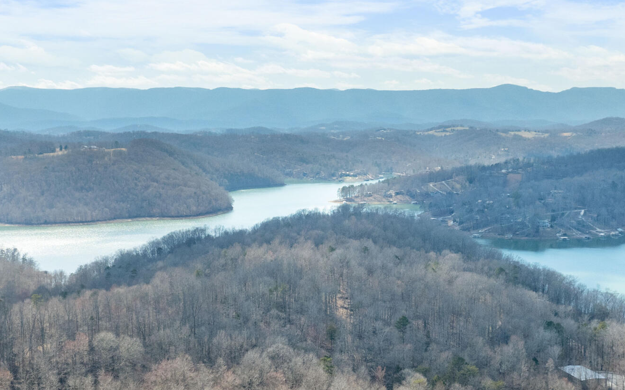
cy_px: 210
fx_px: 988
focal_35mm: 58
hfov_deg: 35.0
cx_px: 366
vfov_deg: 22.4
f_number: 2.8
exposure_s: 1/240
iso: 240
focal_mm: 12.29
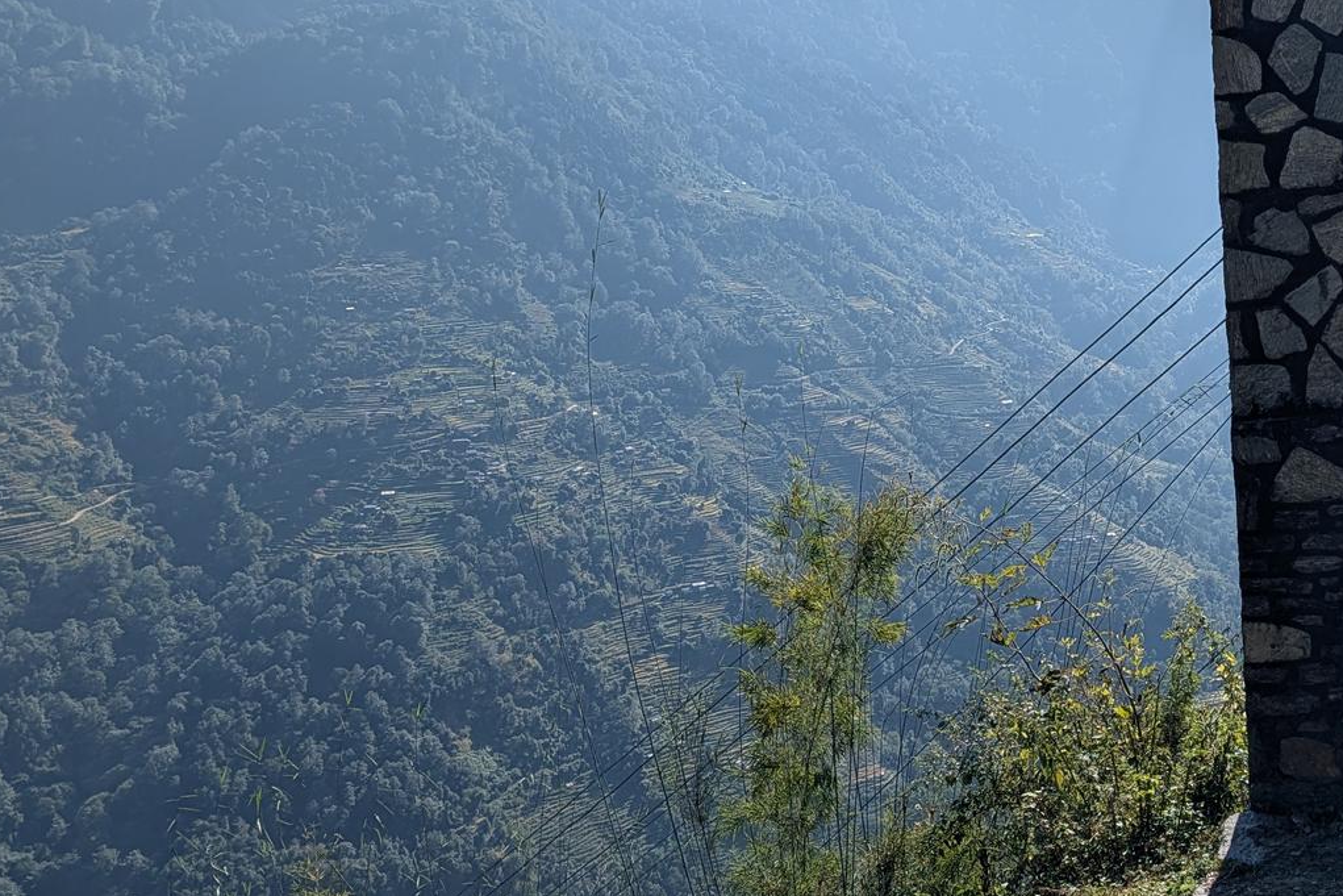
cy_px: 253
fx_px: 1753
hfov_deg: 38.7
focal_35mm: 47
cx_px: 1230
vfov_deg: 28.3
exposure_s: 1/3155
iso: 22
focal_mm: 6.9
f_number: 1.68
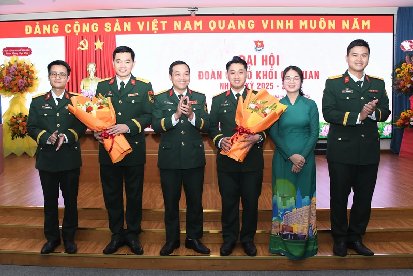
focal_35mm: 27
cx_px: 206
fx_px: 310
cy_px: 138
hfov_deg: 67.4
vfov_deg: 47.9
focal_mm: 18
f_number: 6.3
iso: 1000
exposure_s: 1/125
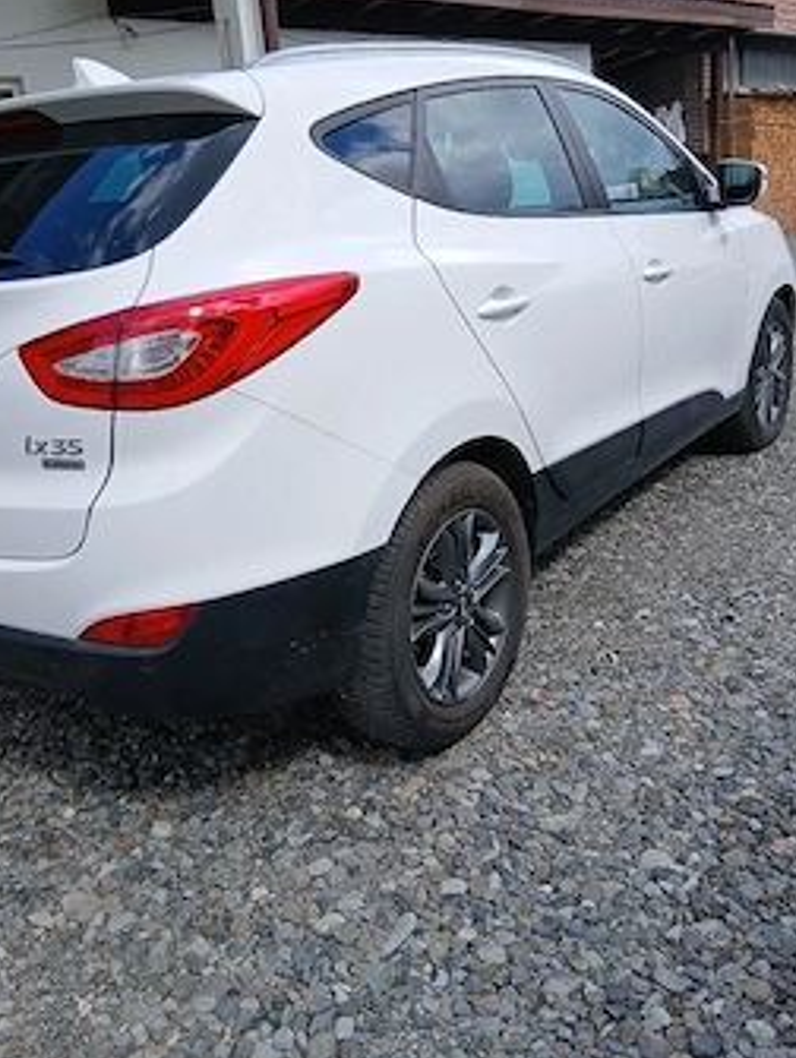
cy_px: 461
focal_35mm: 31
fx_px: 949
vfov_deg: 58.1
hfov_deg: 45.5
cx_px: 385
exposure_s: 1/278
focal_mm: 3.98
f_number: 1.8
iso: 20
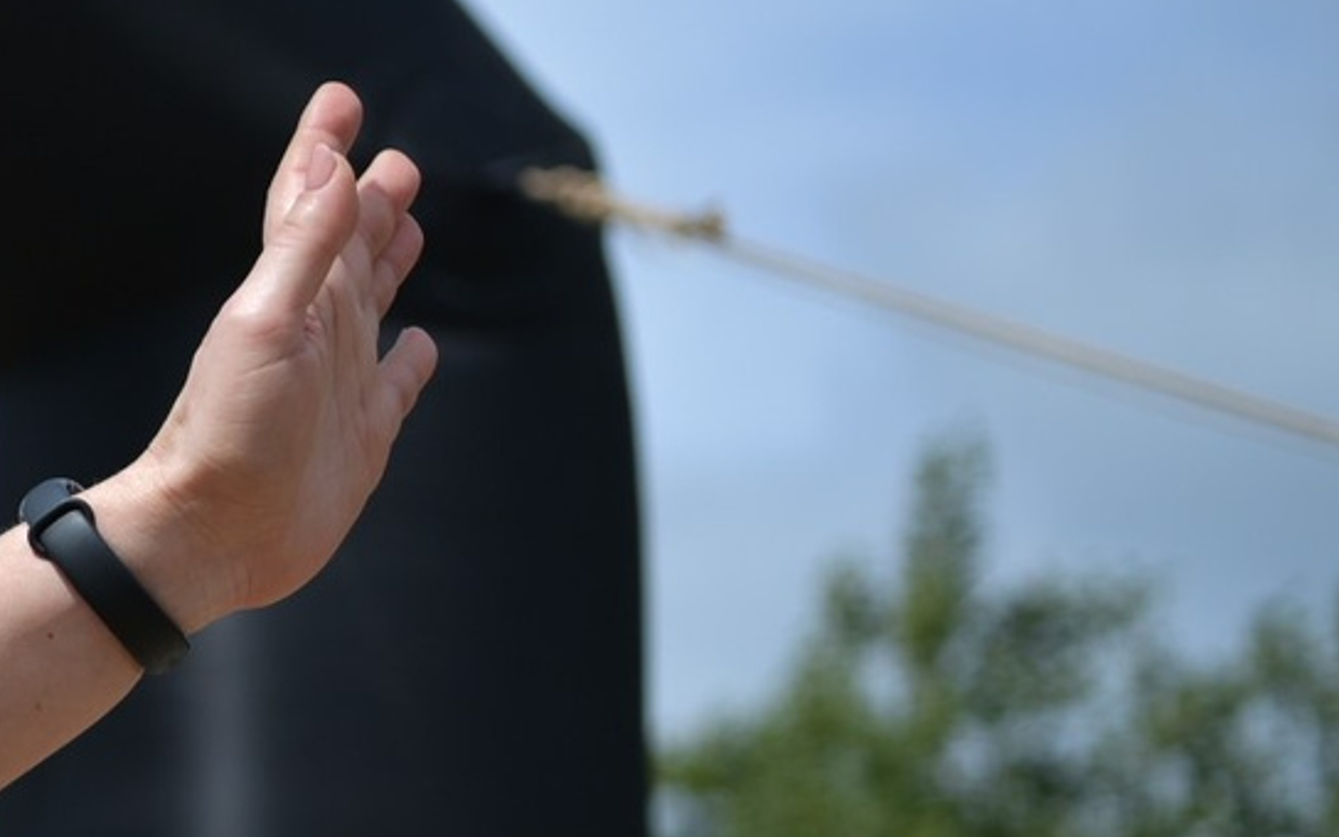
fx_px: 6131
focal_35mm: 168
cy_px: 991
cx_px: -1804
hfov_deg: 10.7
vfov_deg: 7.7
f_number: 2
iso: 50
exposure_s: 1/3200
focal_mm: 35
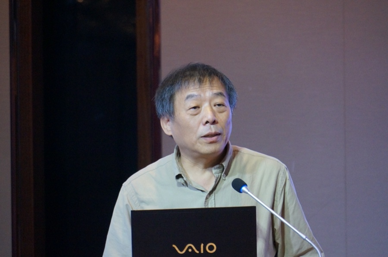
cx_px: 194
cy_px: 128
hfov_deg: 6.9
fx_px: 3228
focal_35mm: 300
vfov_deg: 4.6
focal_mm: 200
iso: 3200
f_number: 6.3
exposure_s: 1/160
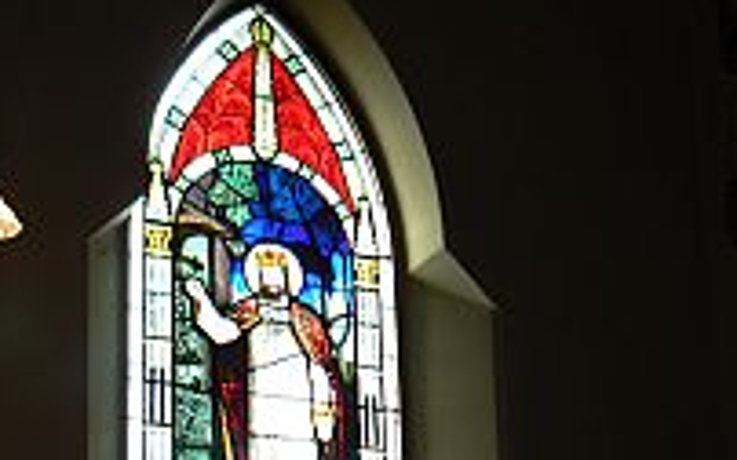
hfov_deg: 23.8
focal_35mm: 87
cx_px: 336
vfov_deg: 14.6
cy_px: 507
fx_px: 1746
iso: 80
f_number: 2.8
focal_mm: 7.6
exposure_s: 1/40
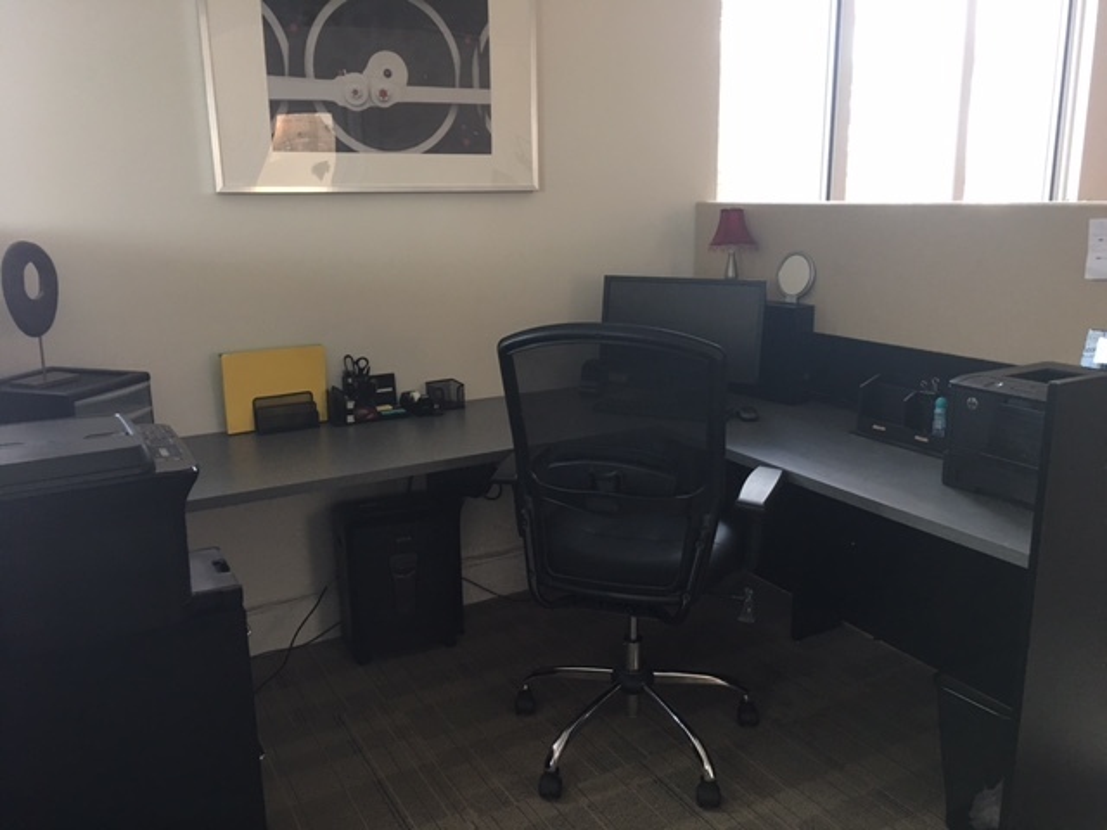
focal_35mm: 29
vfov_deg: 48.2
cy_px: 415
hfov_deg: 61.7
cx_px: 554
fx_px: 927
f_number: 2.2
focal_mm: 4.15
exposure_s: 1/15
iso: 50
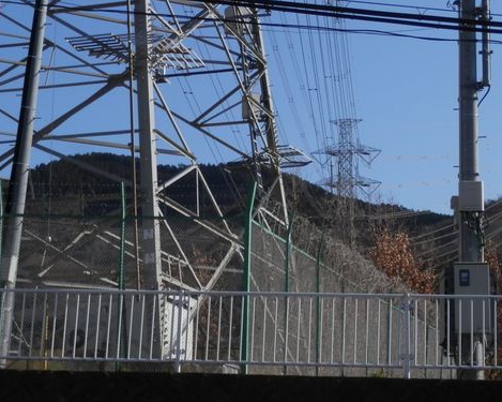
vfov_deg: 17.0
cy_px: 134
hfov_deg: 21.2
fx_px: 1337
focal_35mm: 90
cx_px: 315
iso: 100
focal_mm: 9.8
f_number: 11.6
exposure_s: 1/160
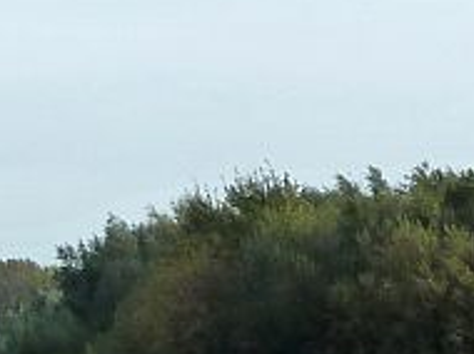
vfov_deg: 5.0
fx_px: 4062
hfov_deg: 6.7
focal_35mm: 297
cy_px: 342
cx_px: 57
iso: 125
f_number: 3.9
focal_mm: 9.1
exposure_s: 1/400
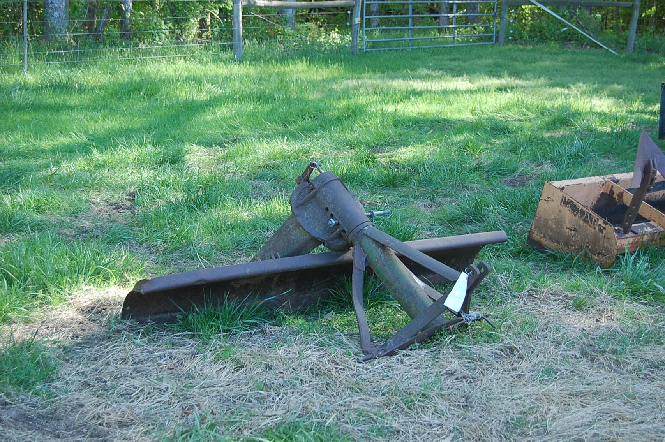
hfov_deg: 35.1
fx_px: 1052
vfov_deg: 23.7
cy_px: 221
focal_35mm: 57
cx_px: 332
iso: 400
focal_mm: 38
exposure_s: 1/125
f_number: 5.6
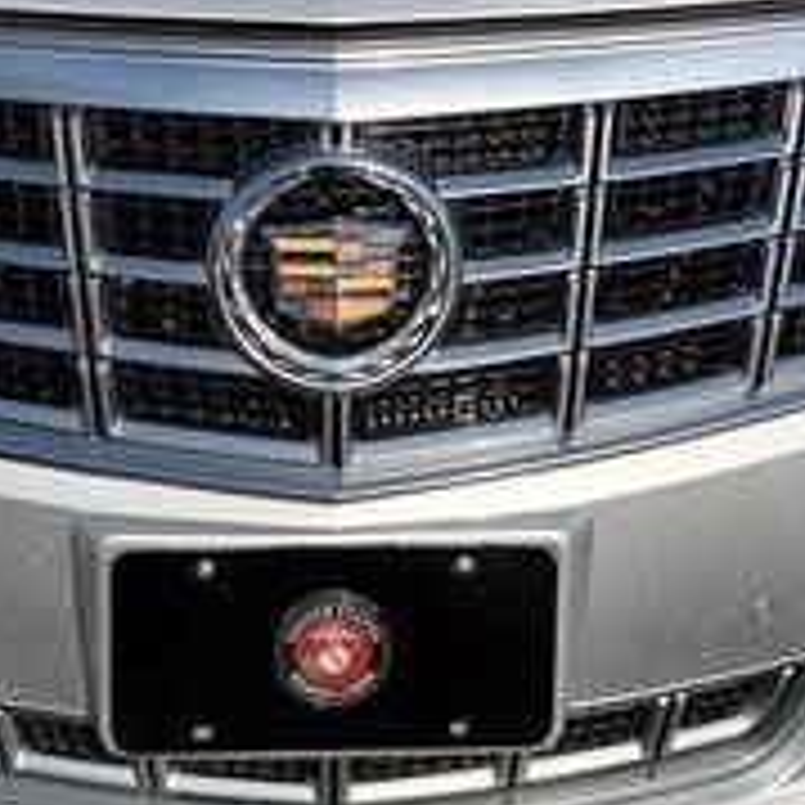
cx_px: 342
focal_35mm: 76
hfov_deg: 22.7
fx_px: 2000
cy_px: -40
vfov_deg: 21.8
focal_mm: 6.76
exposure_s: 1/5319
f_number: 1.78
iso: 80
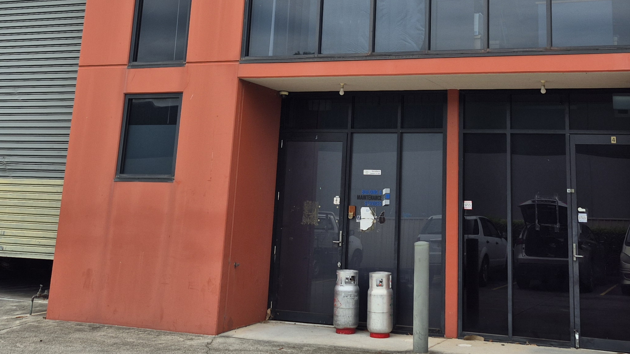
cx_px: 372
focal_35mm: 49
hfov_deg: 41.9
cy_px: -3
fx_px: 819
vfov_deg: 23.4
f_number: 1.8
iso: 25
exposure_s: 1/2512
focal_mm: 5.4
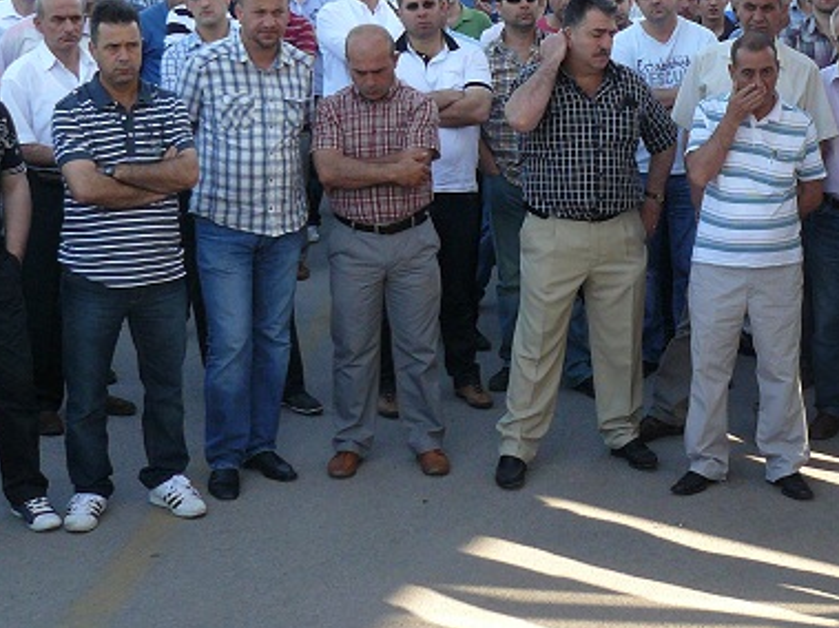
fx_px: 1841
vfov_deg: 19.1
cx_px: 784
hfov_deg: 24.8
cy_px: 95
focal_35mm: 76
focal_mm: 6
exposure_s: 1/160
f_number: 4
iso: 100
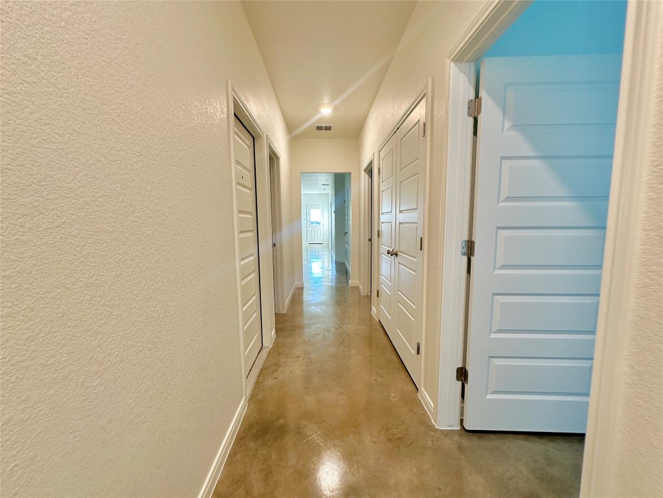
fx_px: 268
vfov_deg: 85.7
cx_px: 332
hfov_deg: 102.1
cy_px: 249
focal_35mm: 14
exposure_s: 1/60
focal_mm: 2.22
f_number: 2.2
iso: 160
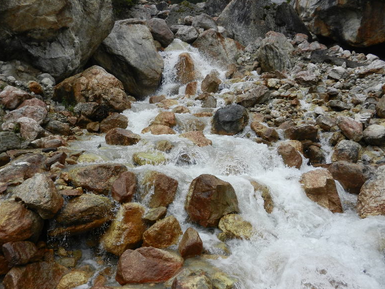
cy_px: 146
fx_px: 334
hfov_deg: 60.0
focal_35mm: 30
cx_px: 195
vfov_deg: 46.8
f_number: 3.6
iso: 160
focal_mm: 5.1
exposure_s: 1/1000
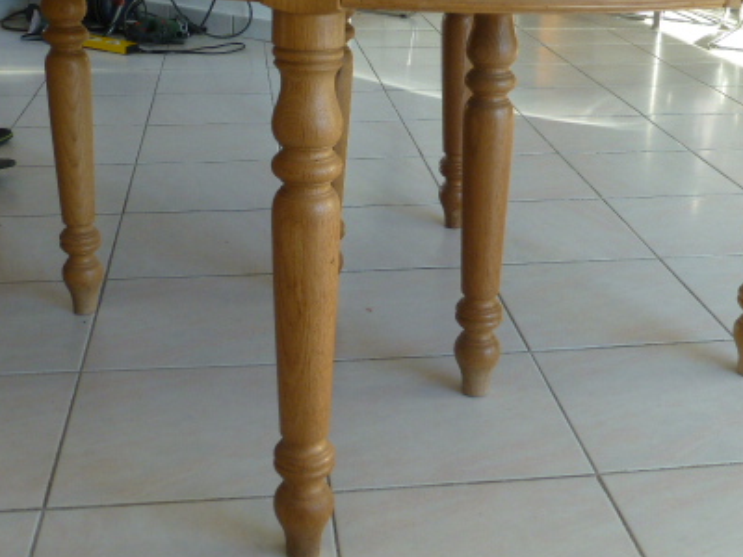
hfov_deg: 39.6
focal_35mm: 48
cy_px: 195
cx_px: 396
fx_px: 1030
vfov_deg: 30.1
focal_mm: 5.4
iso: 200
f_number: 3.6
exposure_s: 1/60
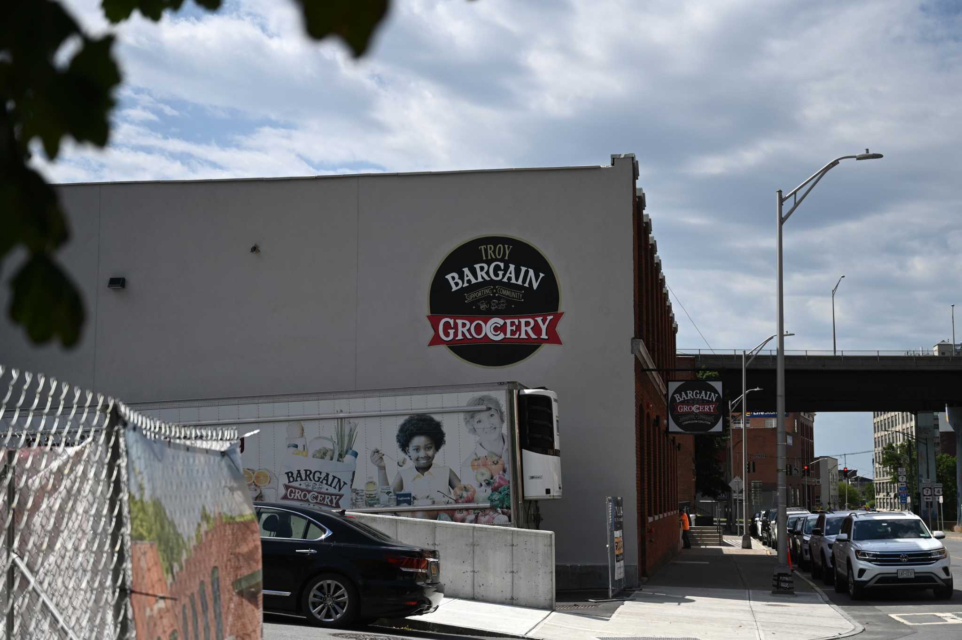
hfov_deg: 39.6
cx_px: 481
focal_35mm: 50
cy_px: 320
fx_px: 1335
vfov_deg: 26.9
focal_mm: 50
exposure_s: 1/8000
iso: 400
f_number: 4
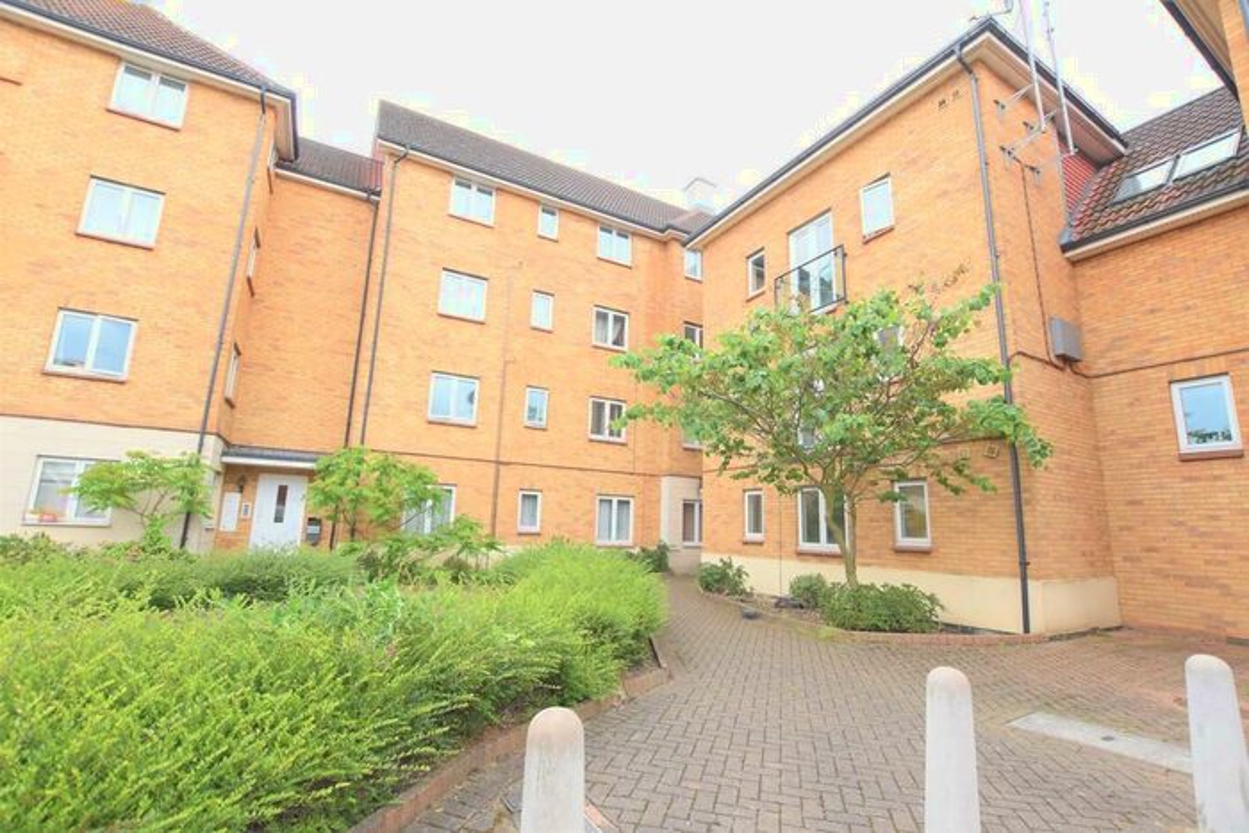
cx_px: 624
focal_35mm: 15
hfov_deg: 100.4
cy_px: 416
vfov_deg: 77.4
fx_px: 520
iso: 400
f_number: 5
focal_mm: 10
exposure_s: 1/250
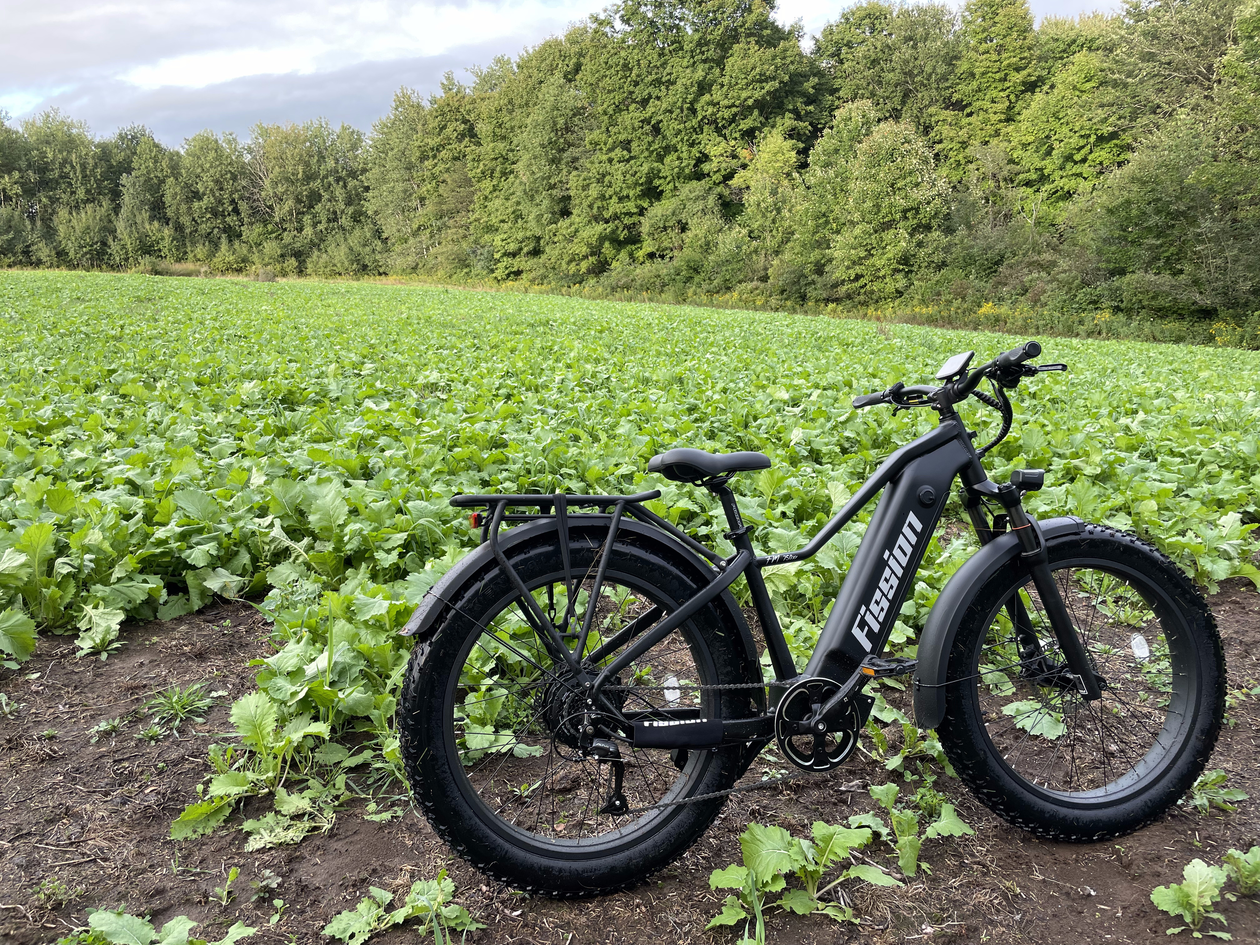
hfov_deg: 67.3
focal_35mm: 26
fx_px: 946
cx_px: 630
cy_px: 472
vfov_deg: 53.1
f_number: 1.6
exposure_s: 1/195
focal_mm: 4.2
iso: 32
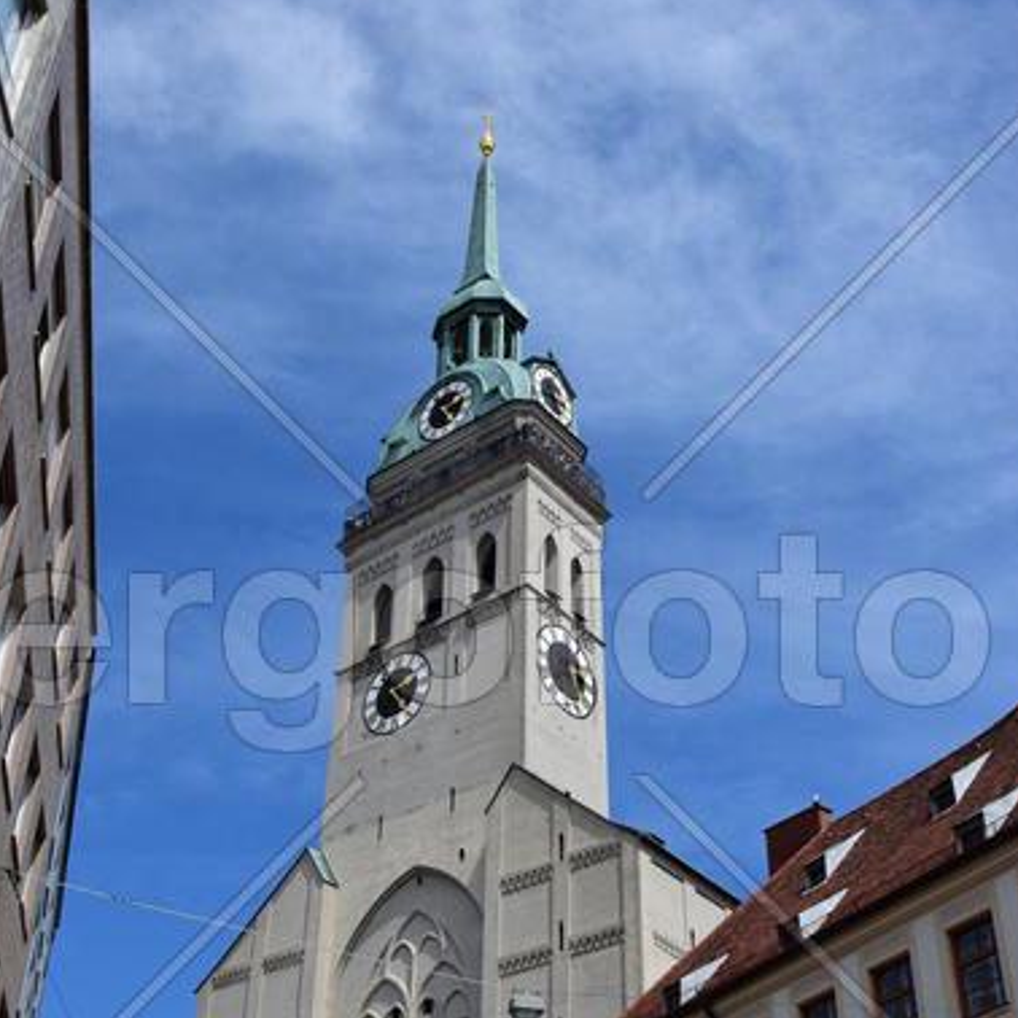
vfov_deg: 35.9
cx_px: 502
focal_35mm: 47
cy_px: 638
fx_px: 1564
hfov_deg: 36.1
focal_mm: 24
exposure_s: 1/320
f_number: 9
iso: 100
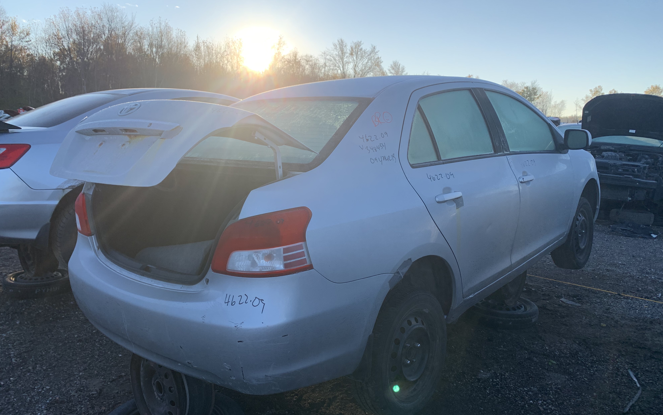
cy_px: 221
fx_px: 506
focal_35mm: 28
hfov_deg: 66.5
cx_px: 330
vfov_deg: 44.5
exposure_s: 1/716
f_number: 1.8
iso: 25
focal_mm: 4.25
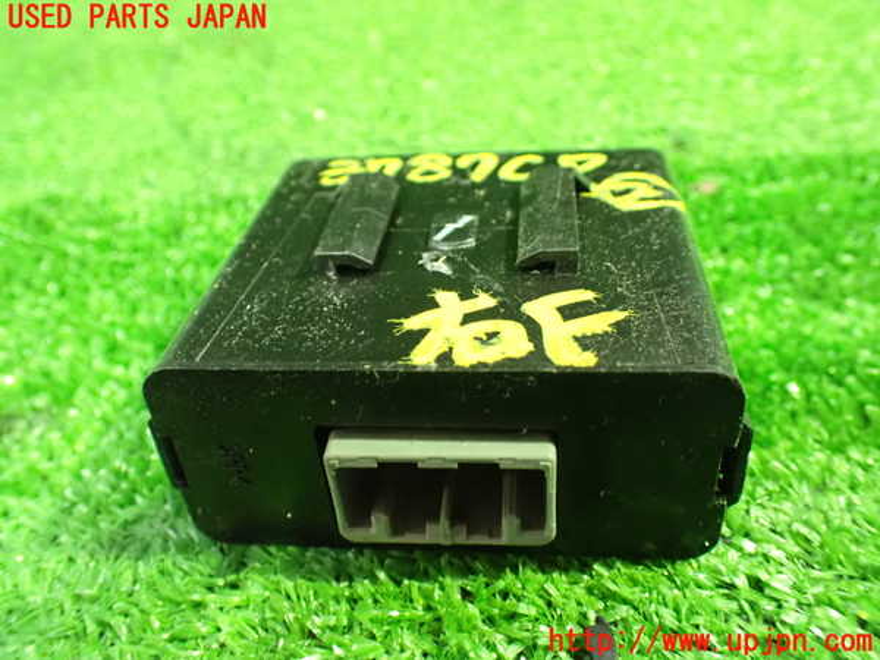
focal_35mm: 30
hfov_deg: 60.0
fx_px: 763
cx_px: 440
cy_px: 330
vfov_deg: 46.8
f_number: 2.3
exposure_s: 1/30
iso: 1600
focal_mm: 5.4
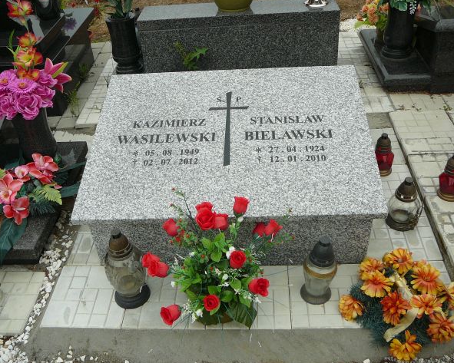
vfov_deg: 40.1
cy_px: 181
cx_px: 221
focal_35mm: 37
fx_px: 497
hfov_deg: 49.1
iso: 80
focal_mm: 5.2
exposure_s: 1/100
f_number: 2.8
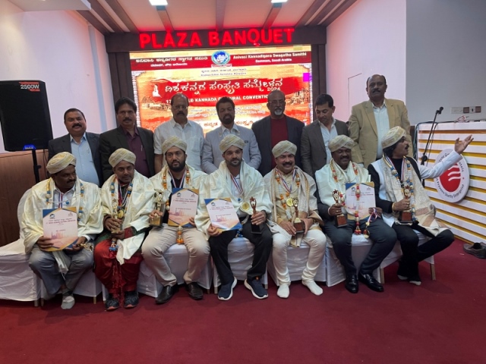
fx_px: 351
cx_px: 243
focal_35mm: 25
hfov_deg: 69.4
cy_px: 182
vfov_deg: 54.9
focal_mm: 5.1
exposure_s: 1/50
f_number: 1.6
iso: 125
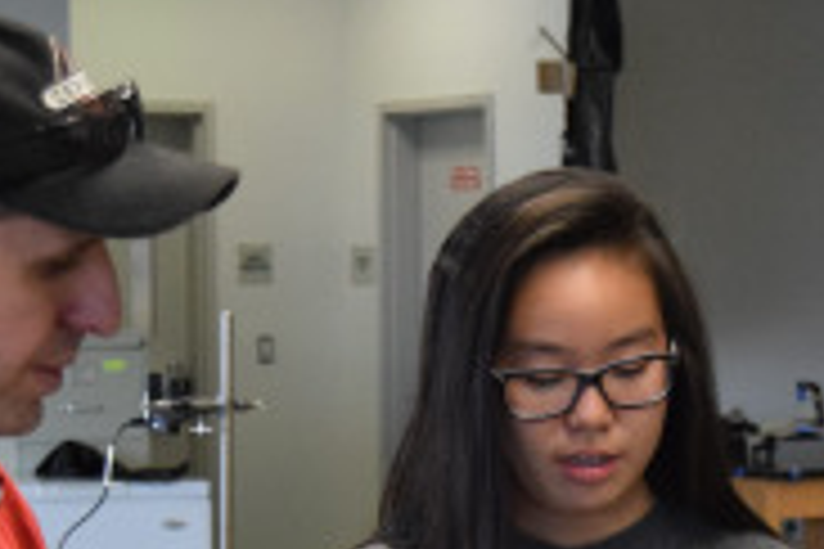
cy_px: 616
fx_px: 3250
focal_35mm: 142
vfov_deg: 9.6
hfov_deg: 14.4
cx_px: 563
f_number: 4.5
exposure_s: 1/400
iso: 3200
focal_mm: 32
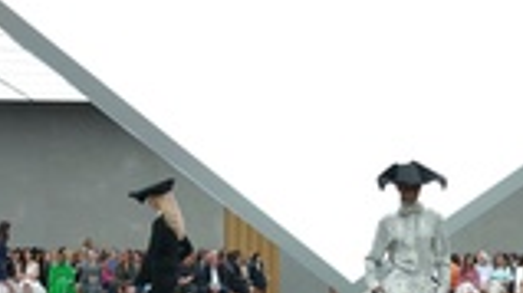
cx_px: 391
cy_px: 222
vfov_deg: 14.8
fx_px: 1122
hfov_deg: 25.9
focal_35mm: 81
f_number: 2.8
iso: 800
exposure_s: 1/1250
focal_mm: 24
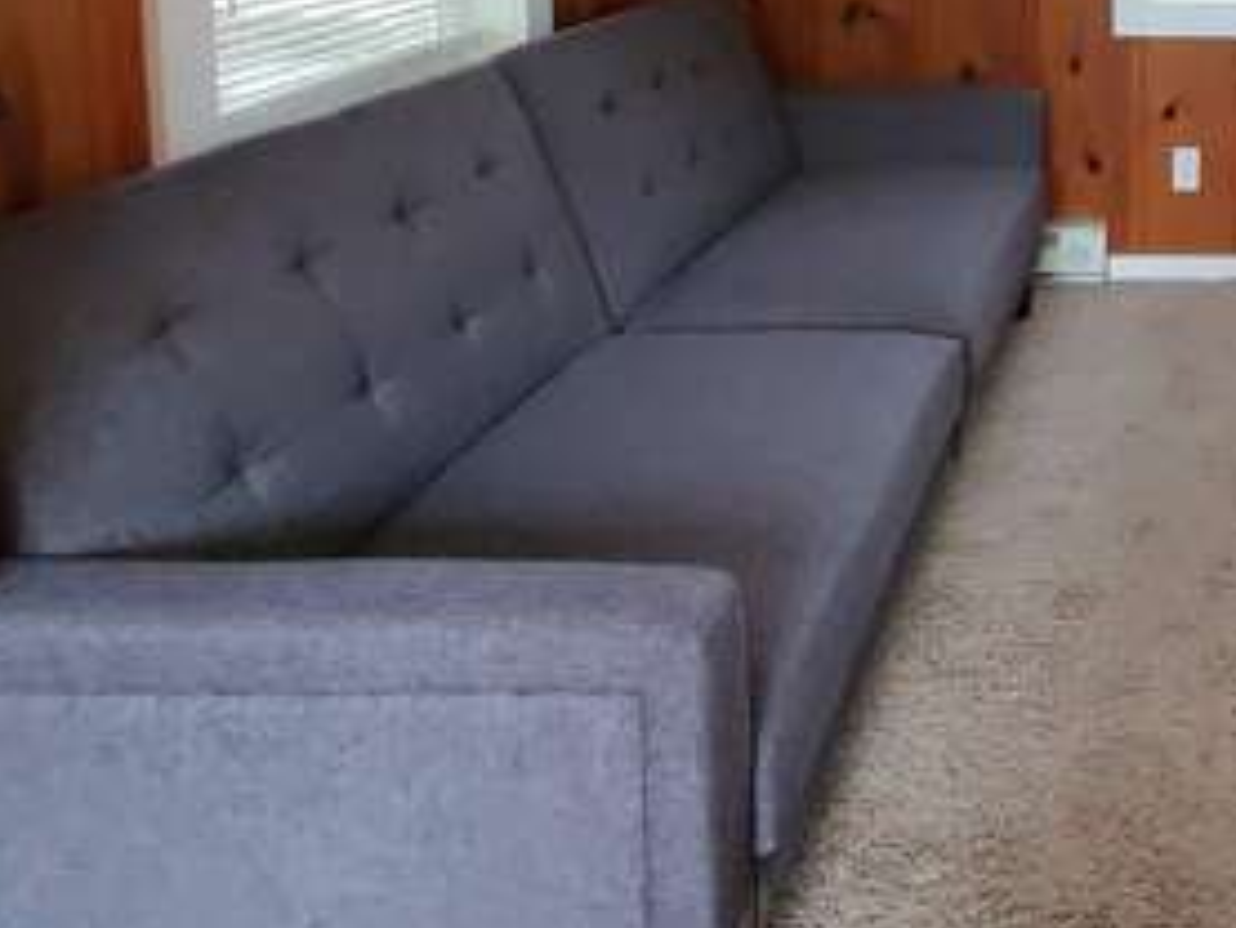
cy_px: -89
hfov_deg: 45.7
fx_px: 1143
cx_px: 1292
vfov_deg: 37.2
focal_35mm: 32
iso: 500
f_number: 2.2
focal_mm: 1.8
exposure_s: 1/59
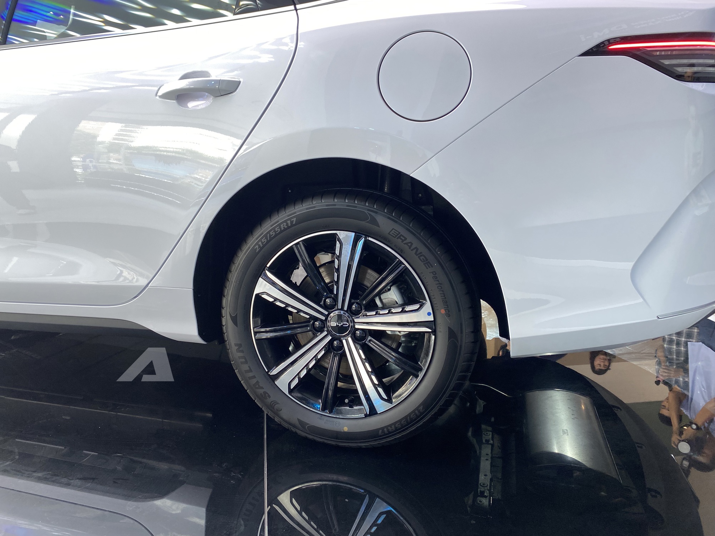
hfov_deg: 67.3
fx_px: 537
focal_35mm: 26
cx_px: 358
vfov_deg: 53.1
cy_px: 268
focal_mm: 4.25
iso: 50
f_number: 1.8
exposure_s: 1/65
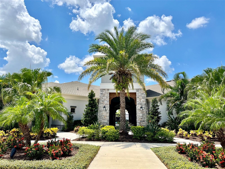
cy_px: 84
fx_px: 169
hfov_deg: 67.3
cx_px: 112
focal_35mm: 26
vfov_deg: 53.1
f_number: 1.5
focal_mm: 5.7
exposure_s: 1/5319
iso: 50
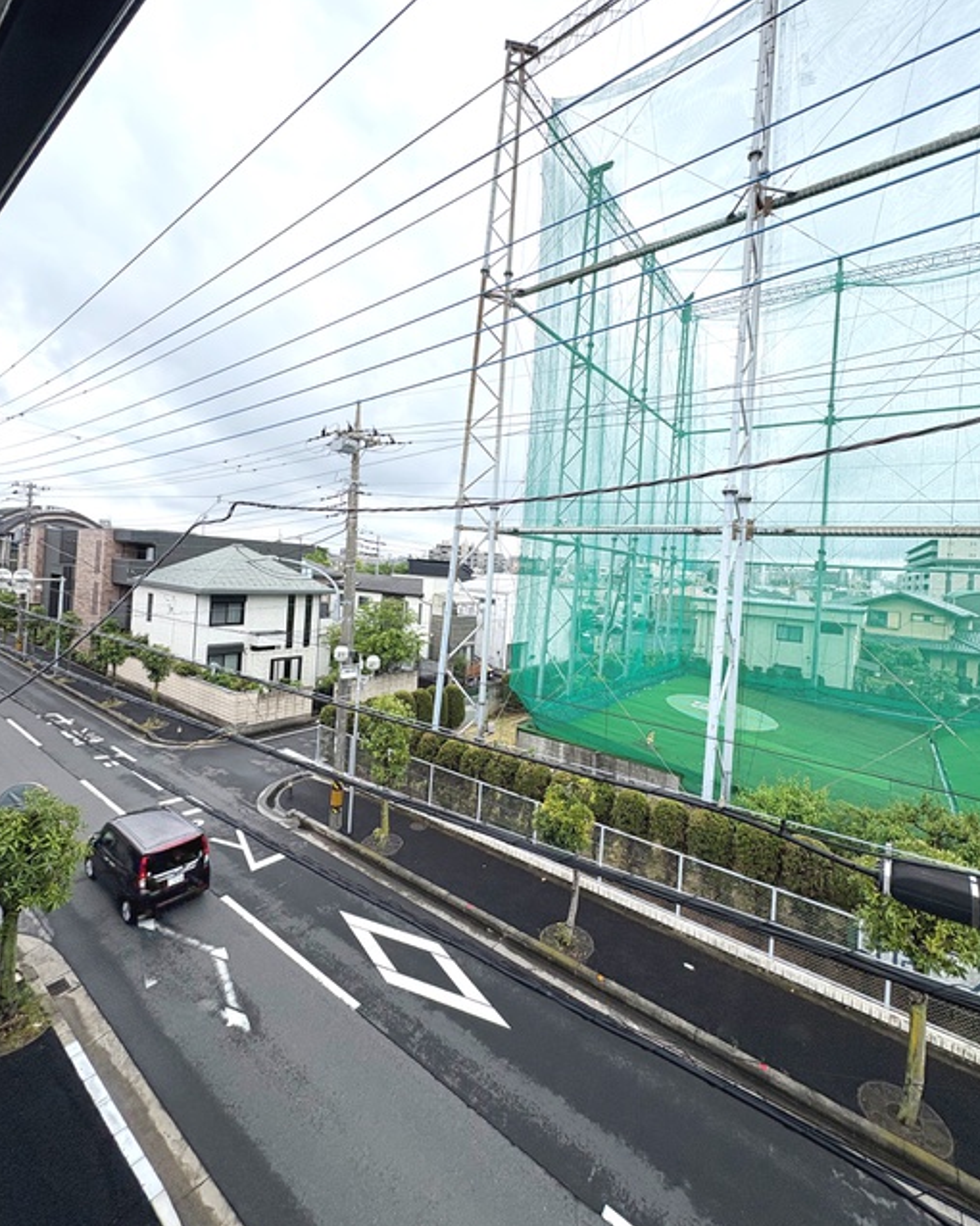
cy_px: 571
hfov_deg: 84.0
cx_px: 491
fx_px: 544
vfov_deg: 96.7
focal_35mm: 15
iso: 40
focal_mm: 2.22
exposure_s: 1/591
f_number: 2.2
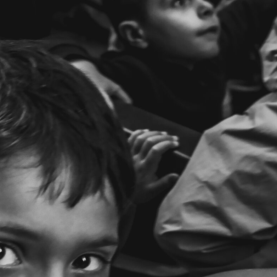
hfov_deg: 23.0
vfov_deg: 23.3
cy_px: 219
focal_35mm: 73
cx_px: 24
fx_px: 661
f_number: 7.1
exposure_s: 1/200
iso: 3200
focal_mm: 28
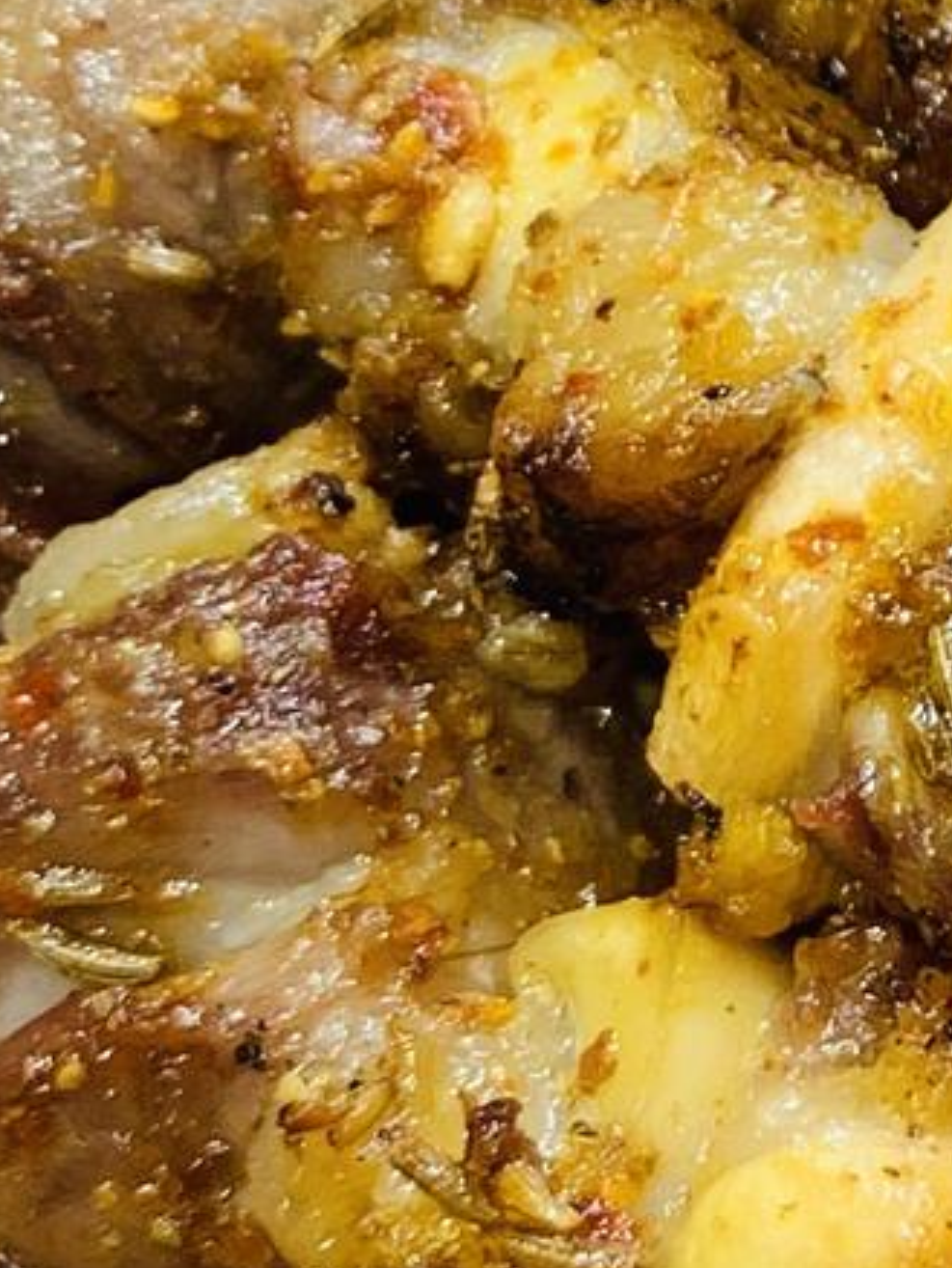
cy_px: -42
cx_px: 2150
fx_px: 5935
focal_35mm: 162
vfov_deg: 12.0
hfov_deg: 8.5
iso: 32
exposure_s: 1/122
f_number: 1.8
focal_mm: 4.25
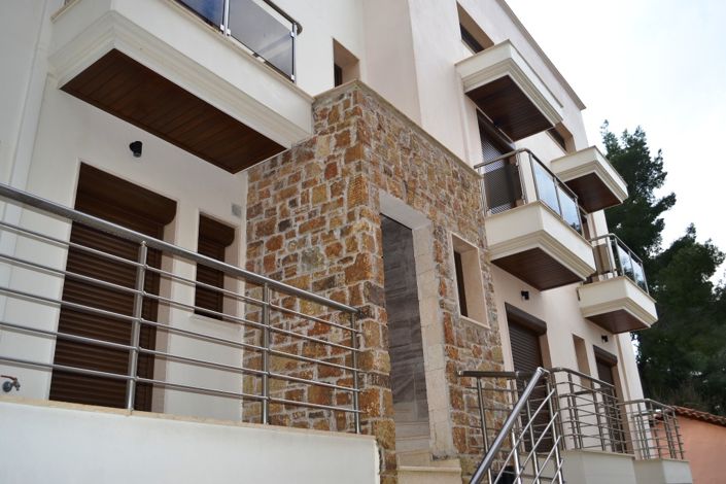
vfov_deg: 43.6
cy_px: 242
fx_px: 605
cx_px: 363
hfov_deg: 61.9
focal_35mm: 30
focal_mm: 20
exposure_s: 1/125
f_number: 4
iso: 100
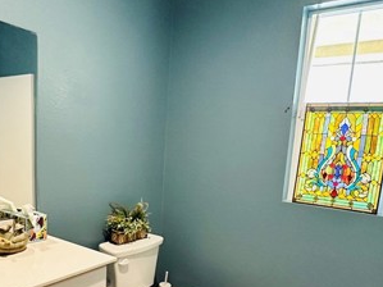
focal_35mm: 30
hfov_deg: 60.0
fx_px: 332
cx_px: 190
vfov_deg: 45.7
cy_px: 201
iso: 500
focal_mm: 2.22
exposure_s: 1/60
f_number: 2.2
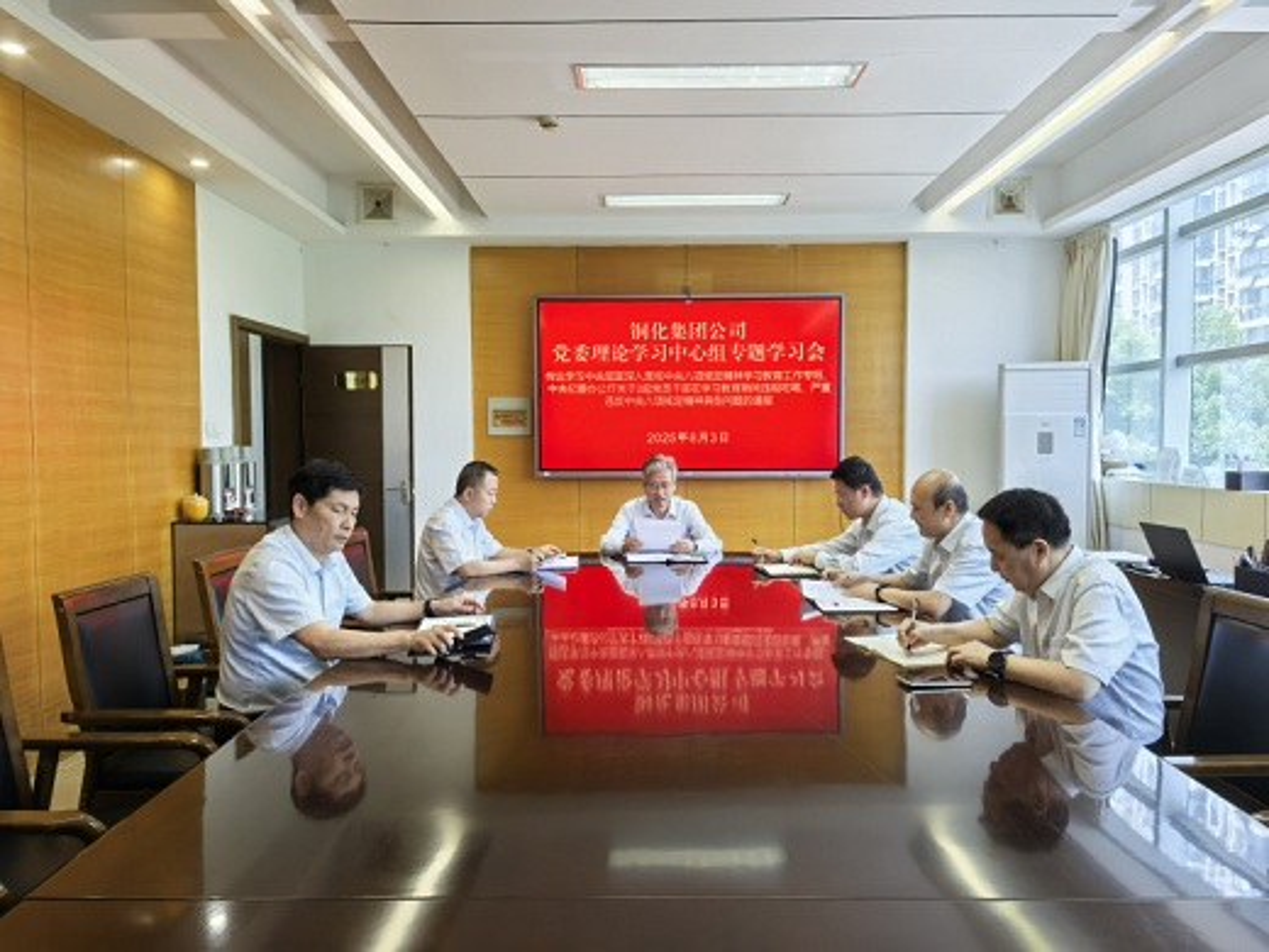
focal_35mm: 27
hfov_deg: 65.3
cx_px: 634
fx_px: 990
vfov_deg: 51.4
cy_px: 476
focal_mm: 5.75
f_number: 4
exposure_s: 1/50
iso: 250
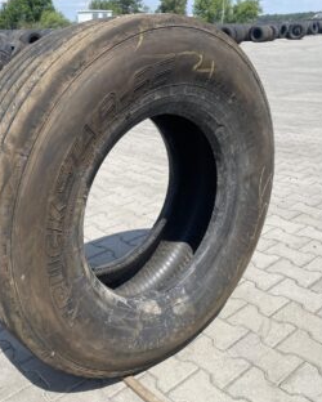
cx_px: 102
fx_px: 417
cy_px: 196
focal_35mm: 35
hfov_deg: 41.6
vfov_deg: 51.5
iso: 32
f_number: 1.8
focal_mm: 4.25
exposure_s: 1/1927
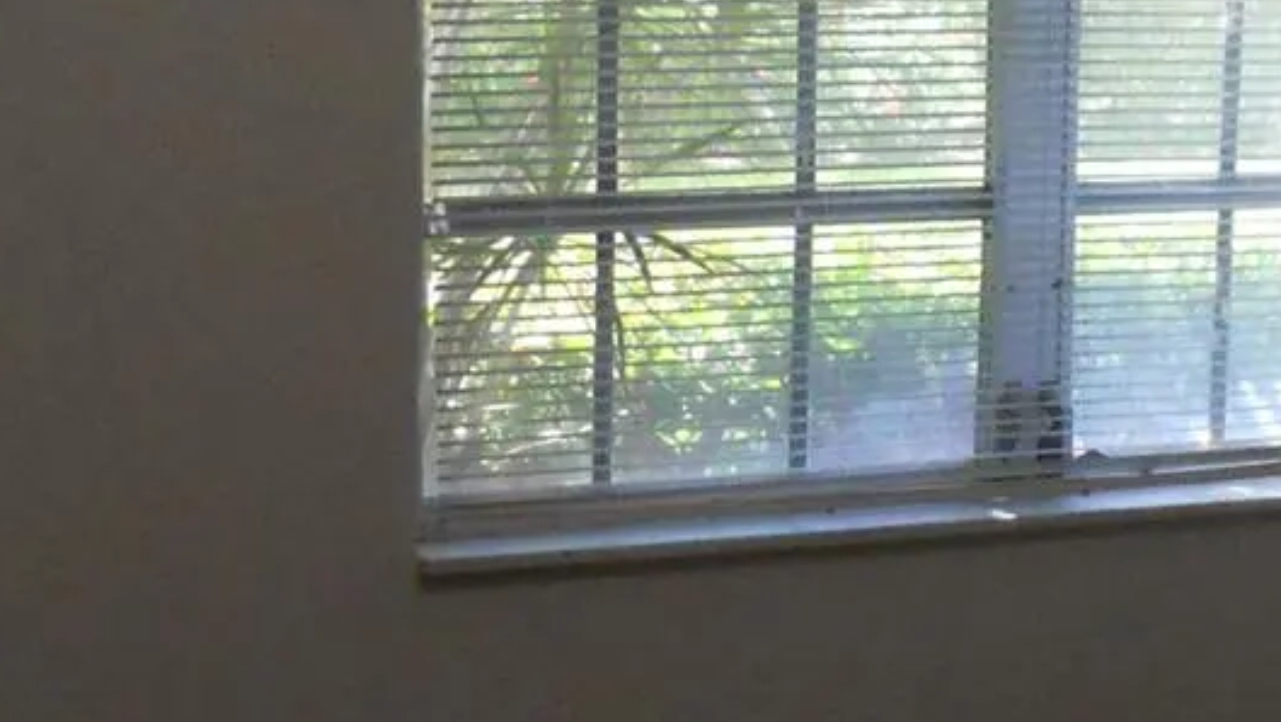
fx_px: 4010
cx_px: 1012
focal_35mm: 118
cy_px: 371
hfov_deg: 18.0
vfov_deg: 10.3
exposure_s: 1/125
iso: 400
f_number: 2.7
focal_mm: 5
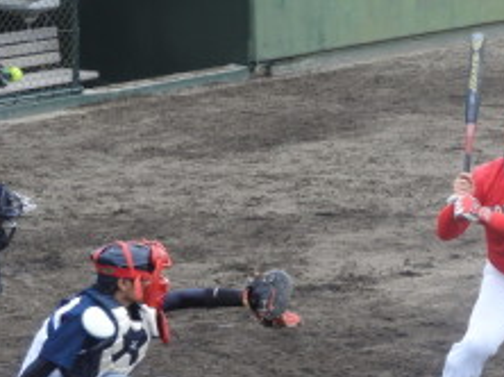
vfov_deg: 5.8
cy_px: 182
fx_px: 3738
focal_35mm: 257
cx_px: 581
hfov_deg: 7.7
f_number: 4.8
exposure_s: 1/125
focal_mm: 17
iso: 100
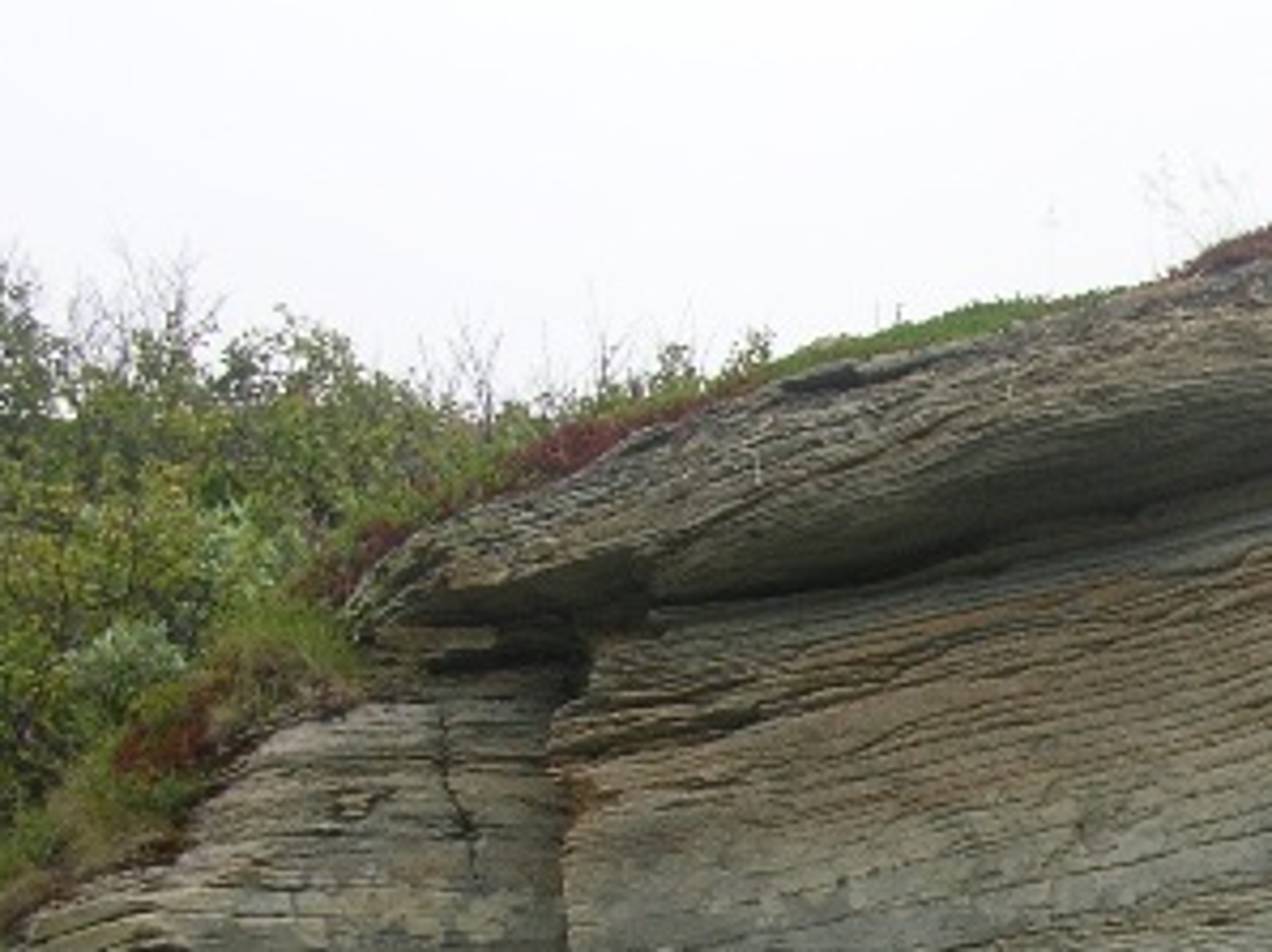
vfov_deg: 15.5
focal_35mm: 94
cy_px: 911
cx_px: 1396
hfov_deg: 20.0
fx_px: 3451
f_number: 2.8
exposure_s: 1/474
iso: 50
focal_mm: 5.8
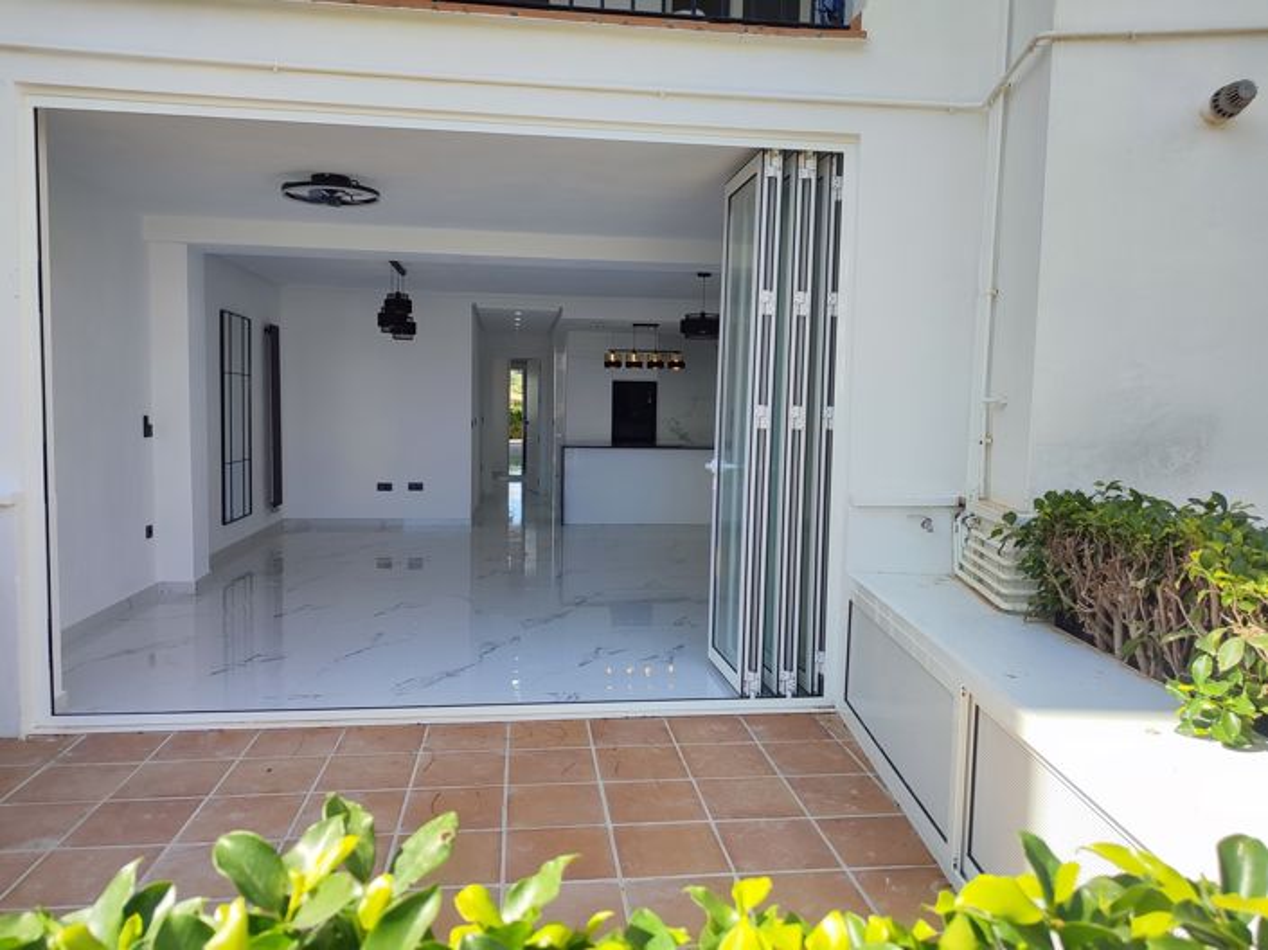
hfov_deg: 71.6
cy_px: 475
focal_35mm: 24
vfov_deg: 56.8
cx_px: 634
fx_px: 879
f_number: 1.89
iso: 50
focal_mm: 5.89
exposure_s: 1/405
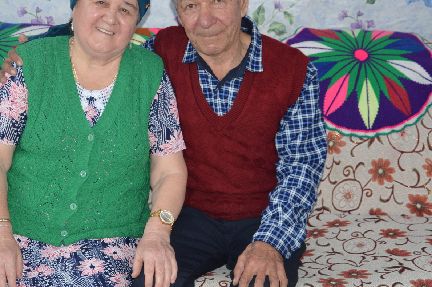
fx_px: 847
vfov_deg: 19.2
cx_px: 158
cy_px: 114
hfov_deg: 28.5
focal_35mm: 71
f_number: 4.5
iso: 800
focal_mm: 35
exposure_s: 1/60
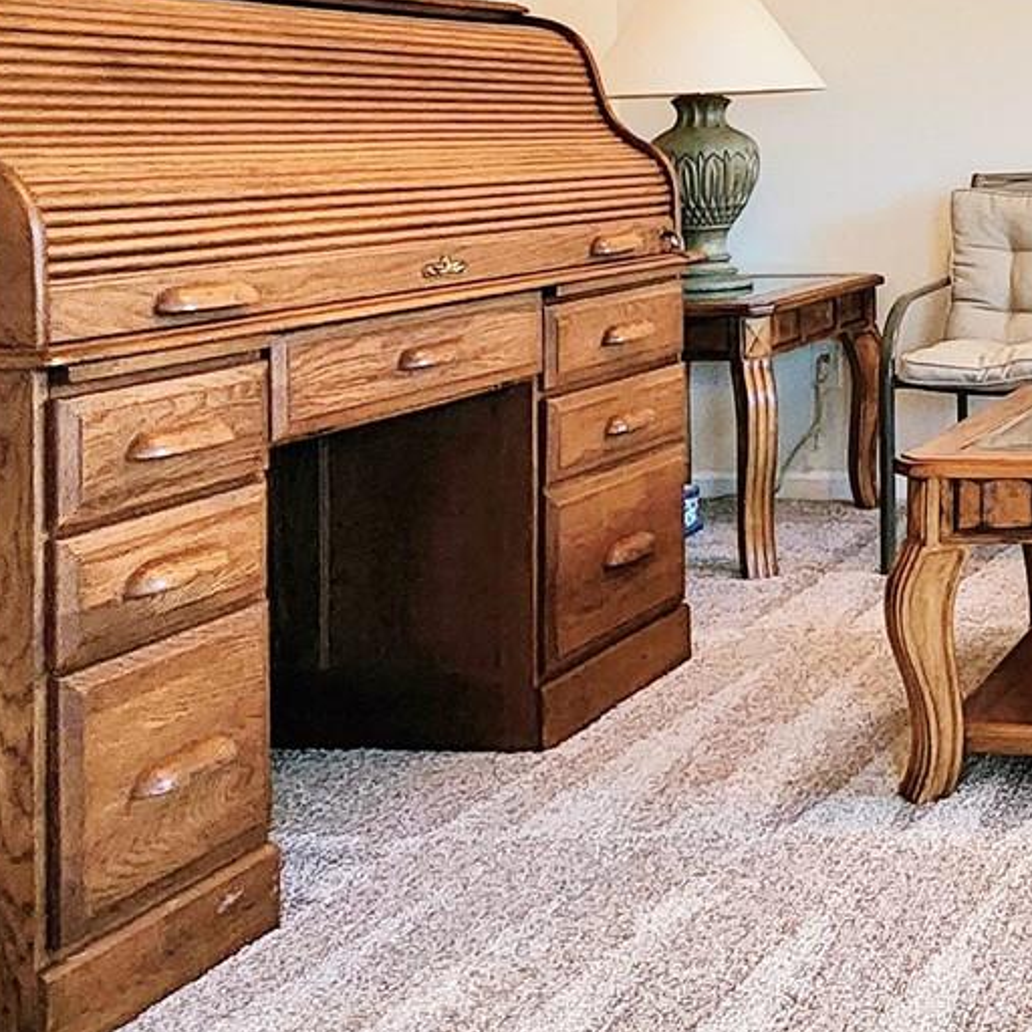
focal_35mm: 46
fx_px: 1552
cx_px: 1391
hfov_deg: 28.9
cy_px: 111
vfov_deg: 34.8
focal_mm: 2.2
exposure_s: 1/60.2
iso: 400
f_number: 2.2
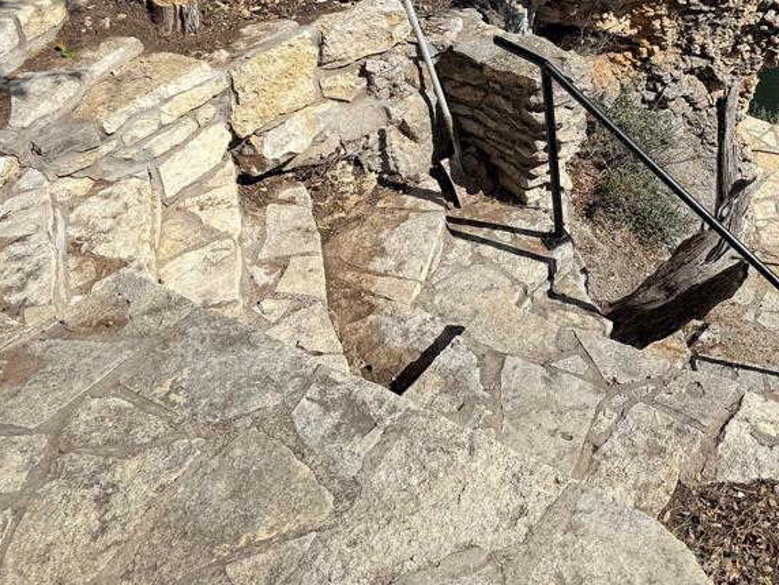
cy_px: 86
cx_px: 605
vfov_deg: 32.3
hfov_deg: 42.2
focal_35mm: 43
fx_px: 968
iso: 80
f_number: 1.78
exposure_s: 1/5714
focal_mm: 6.76
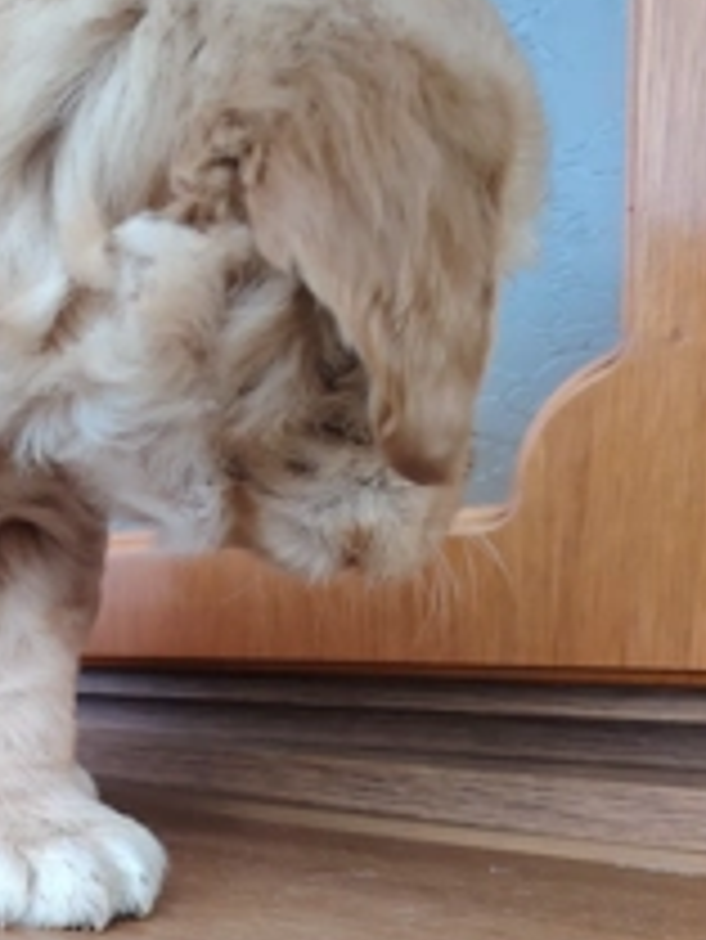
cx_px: 40
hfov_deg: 29.9
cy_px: 720
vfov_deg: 39.9
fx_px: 1250
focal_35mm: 46
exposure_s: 1/100
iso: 316
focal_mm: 5.25
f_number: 1.75
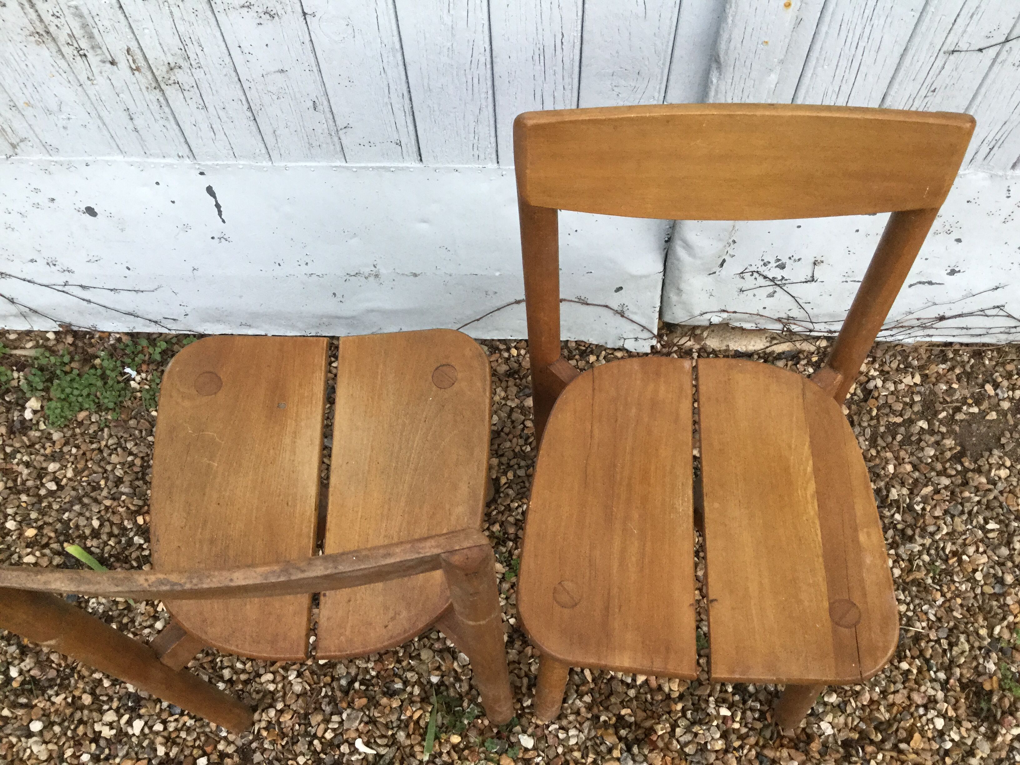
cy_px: 382
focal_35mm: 31
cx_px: 510
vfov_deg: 45.4
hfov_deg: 58.4
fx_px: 913
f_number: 2.4
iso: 50
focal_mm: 3.3
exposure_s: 1/33
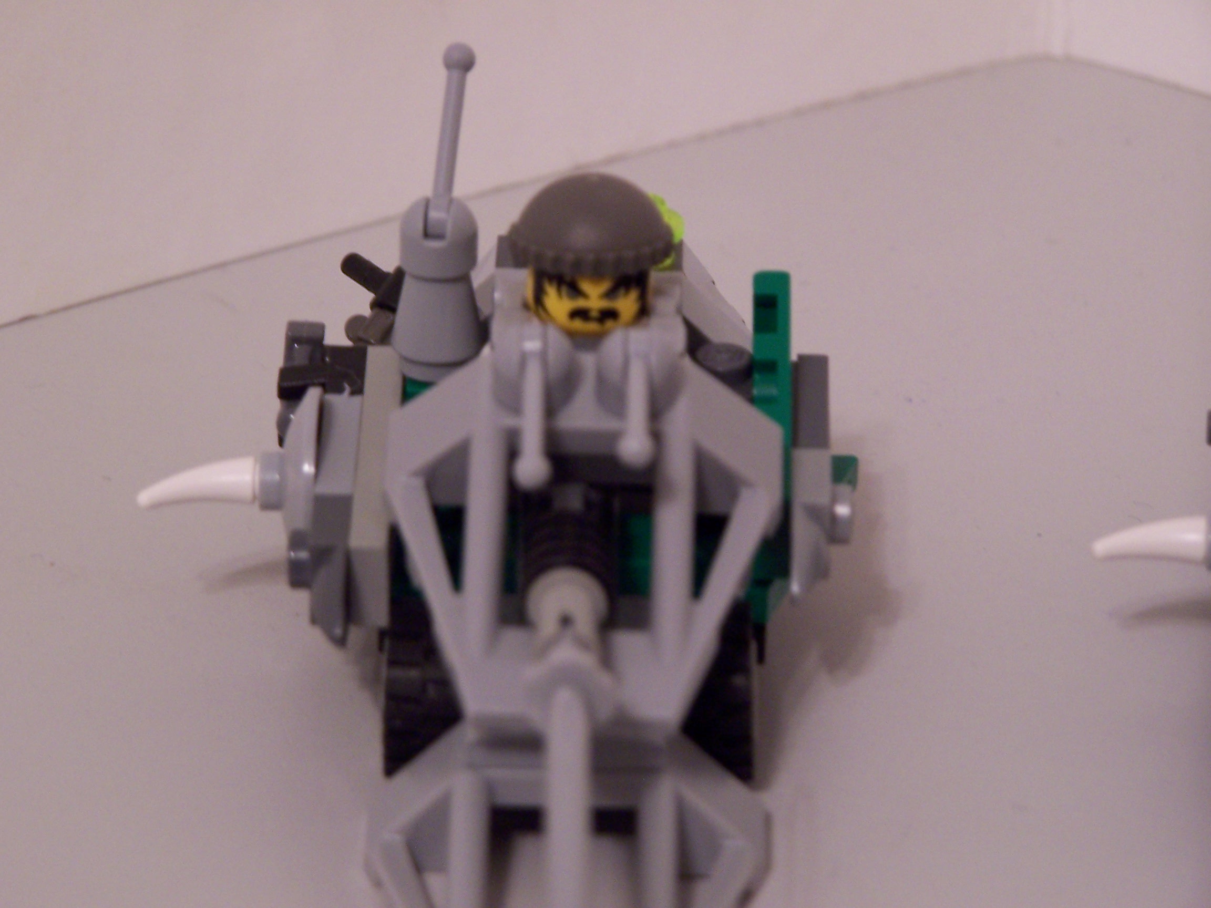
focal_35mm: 159
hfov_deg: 12.4
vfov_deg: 9.3
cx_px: 606
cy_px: 454
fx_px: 5562
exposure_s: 1/8
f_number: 3.2
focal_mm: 26.4
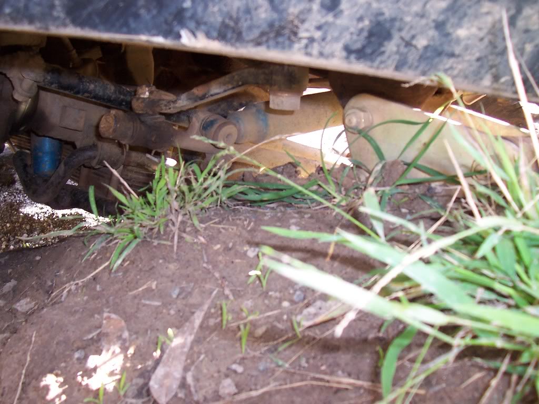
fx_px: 576
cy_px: 202
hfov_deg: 50.1
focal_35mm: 37
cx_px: 270
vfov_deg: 38.7
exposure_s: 1/60
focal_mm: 5.6
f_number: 2.8
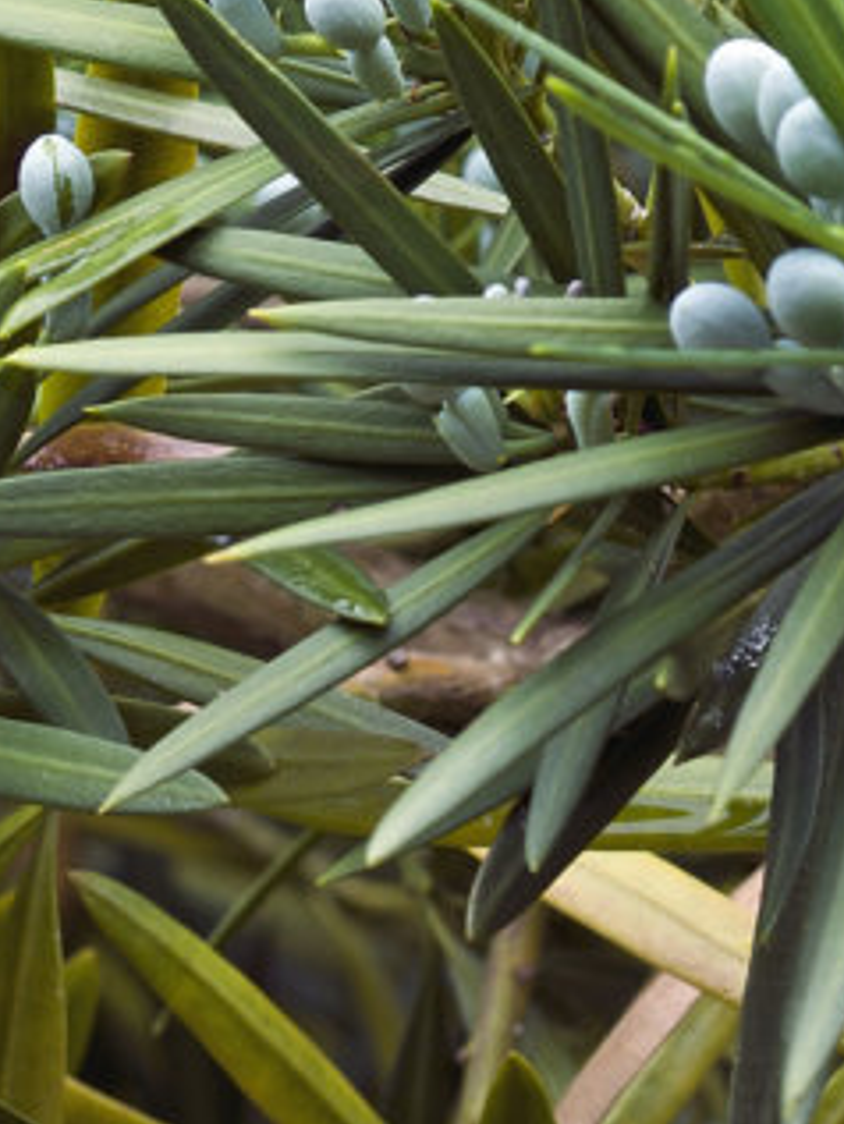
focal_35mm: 466
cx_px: -638
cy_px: 211
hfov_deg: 3.2
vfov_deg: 4.3
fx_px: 15139
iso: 100
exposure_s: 1/8
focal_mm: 100
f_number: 8
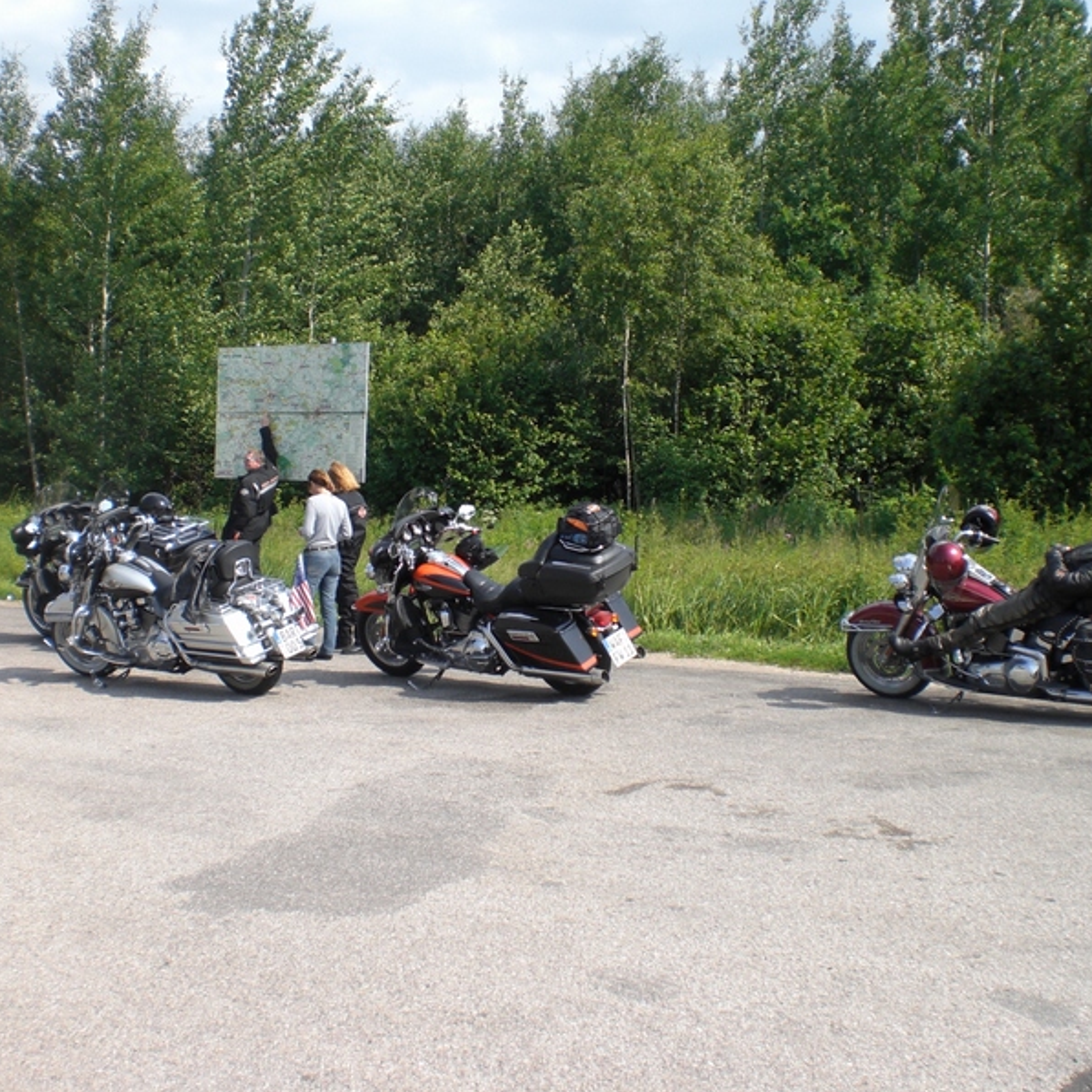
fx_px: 1606
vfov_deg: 37.6
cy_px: 545
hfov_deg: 37.5
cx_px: 457
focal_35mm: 45
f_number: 4.4
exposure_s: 1/250
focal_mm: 6.3
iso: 50
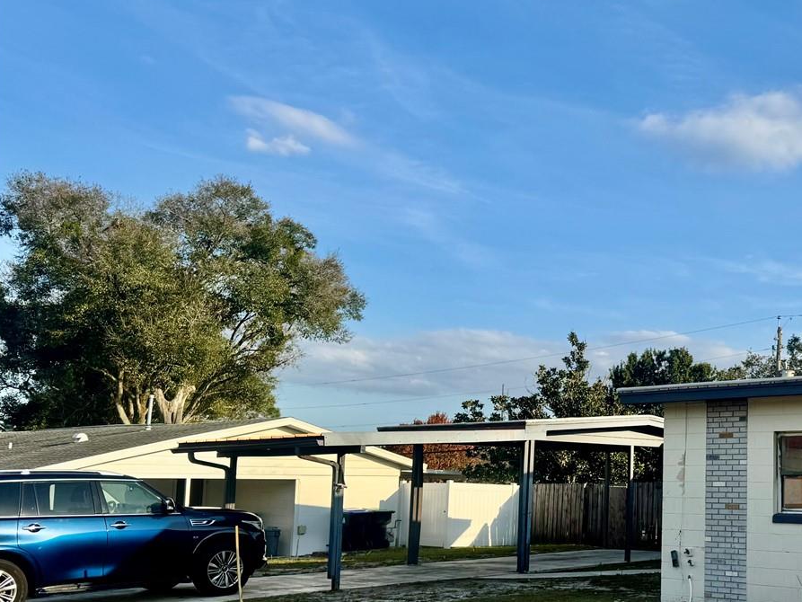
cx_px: 710
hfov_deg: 40.7
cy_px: 381
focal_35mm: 43
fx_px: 996
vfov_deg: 33.4
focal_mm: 6.76
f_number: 1.78
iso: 80
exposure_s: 1/4049
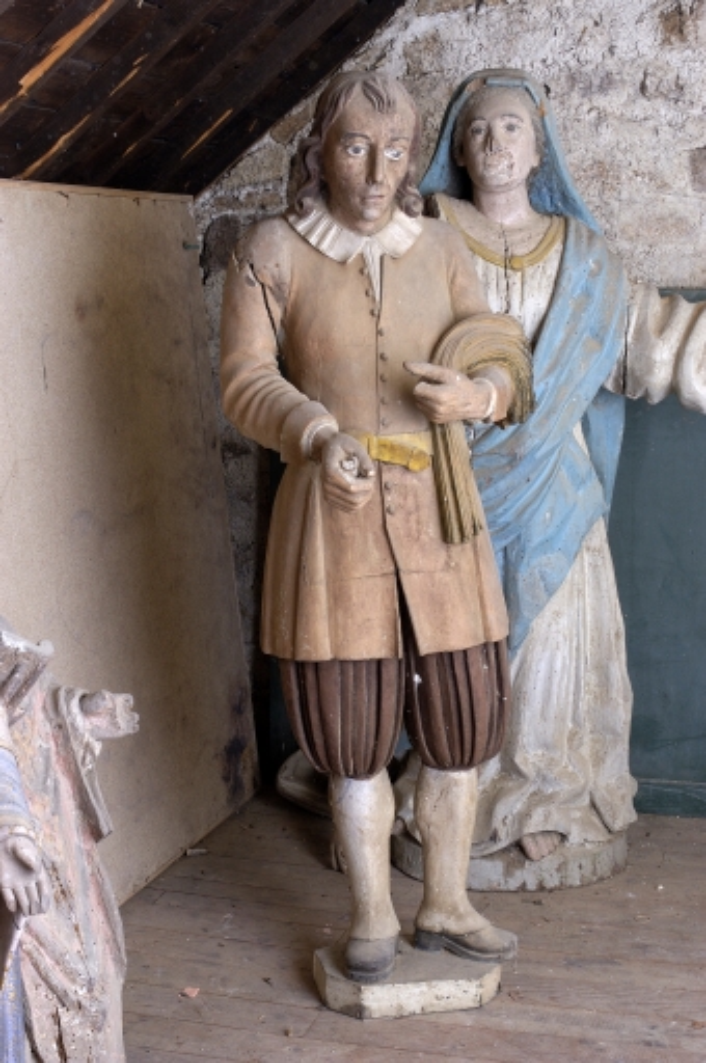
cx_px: 353
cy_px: 532
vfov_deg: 35.1
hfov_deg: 23.7
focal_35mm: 57
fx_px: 1681
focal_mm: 38
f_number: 16
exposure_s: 1/60
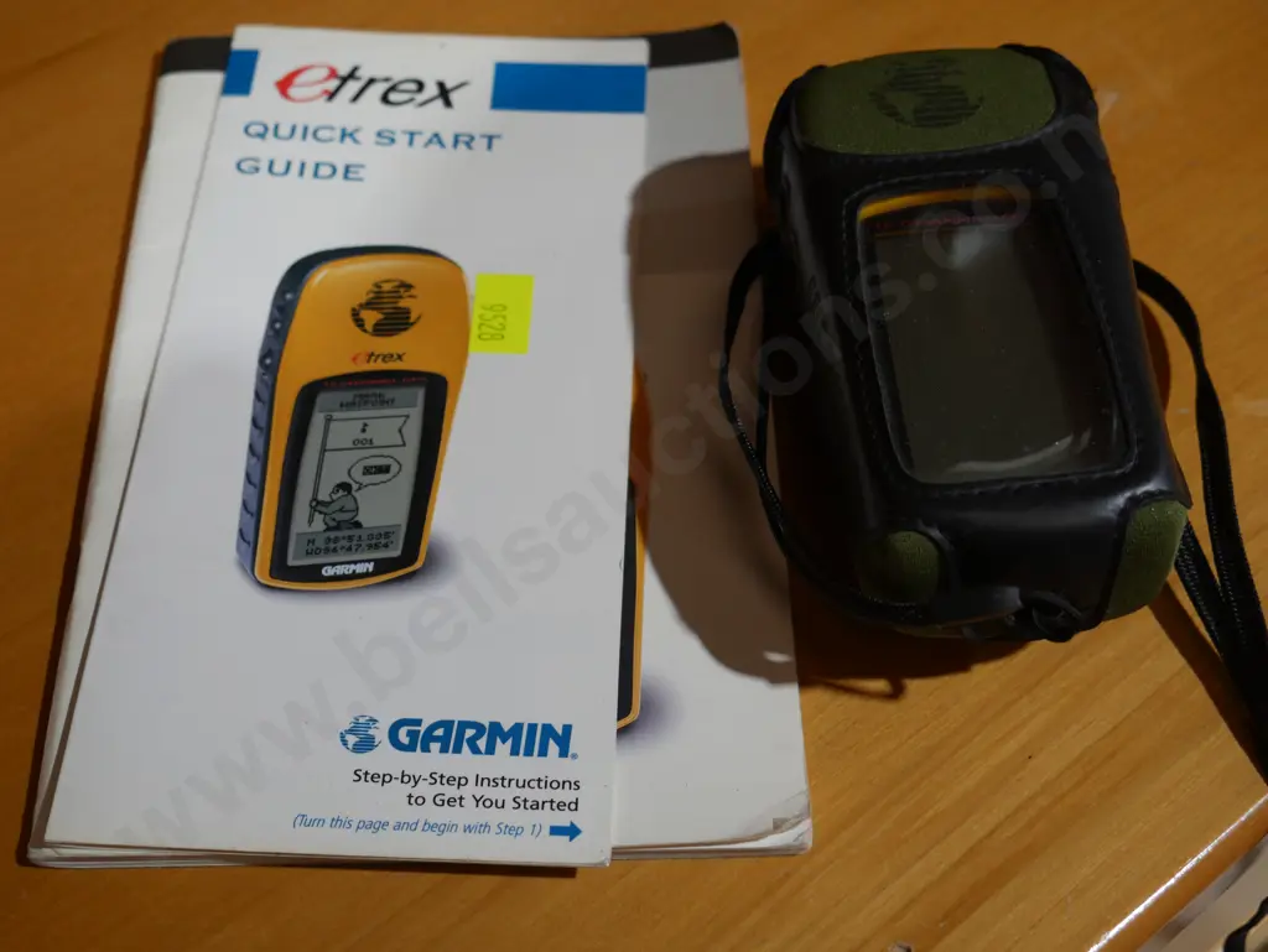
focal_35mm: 50
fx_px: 1832
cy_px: 476
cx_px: 634
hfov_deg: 38.2
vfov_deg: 29.1
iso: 500
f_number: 5.3
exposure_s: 1/60
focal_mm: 25
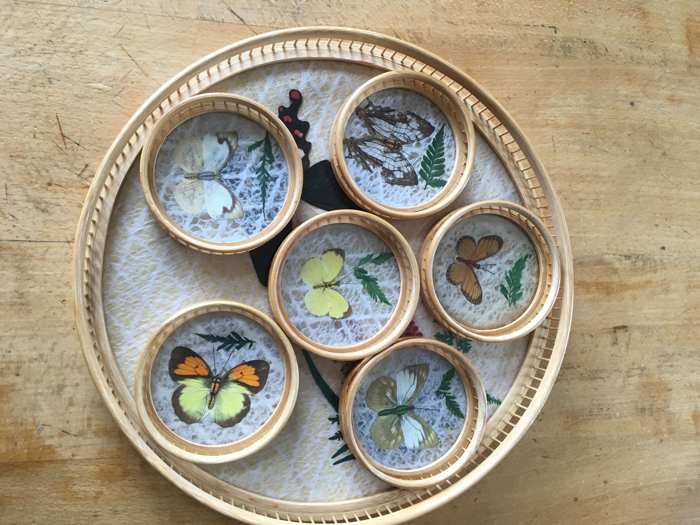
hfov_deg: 61.7
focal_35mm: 29
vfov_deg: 48.2
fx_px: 586
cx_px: 350
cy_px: 262
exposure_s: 1/33
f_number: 2.2
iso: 50
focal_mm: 4.15
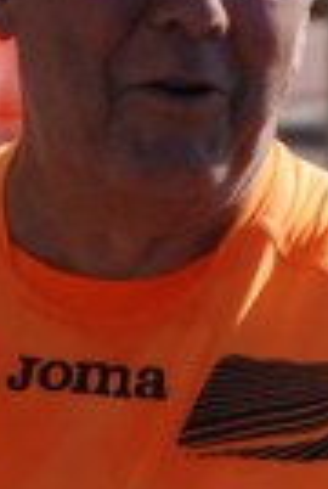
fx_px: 6869
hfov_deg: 2.7
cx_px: 46
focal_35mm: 505
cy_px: 748
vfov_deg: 4.1
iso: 1000
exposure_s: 1/2000
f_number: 7.1
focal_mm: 75
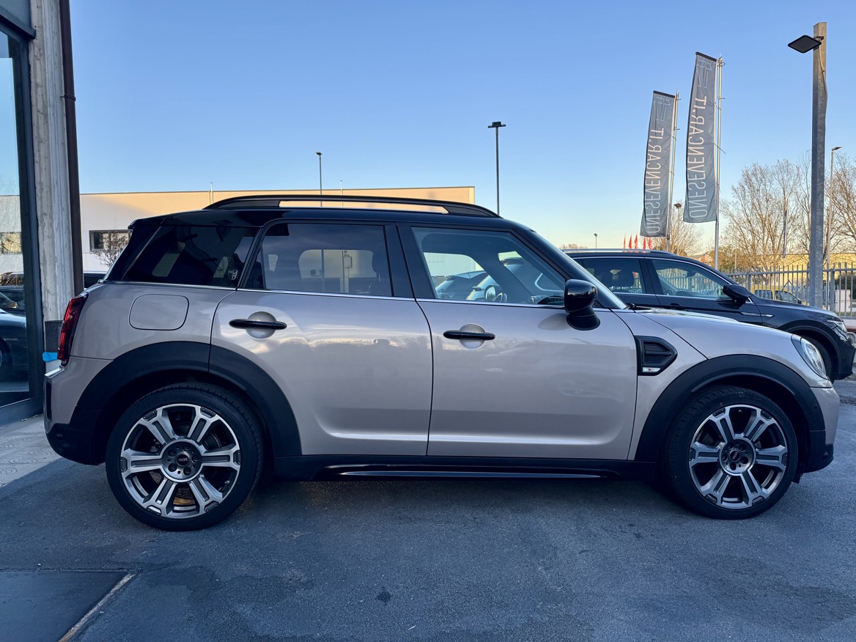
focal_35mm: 24
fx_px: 593
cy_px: 321
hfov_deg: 71.6
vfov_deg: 56.8
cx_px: 428
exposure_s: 1/802
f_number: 1.78
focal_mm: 6.76
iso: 80
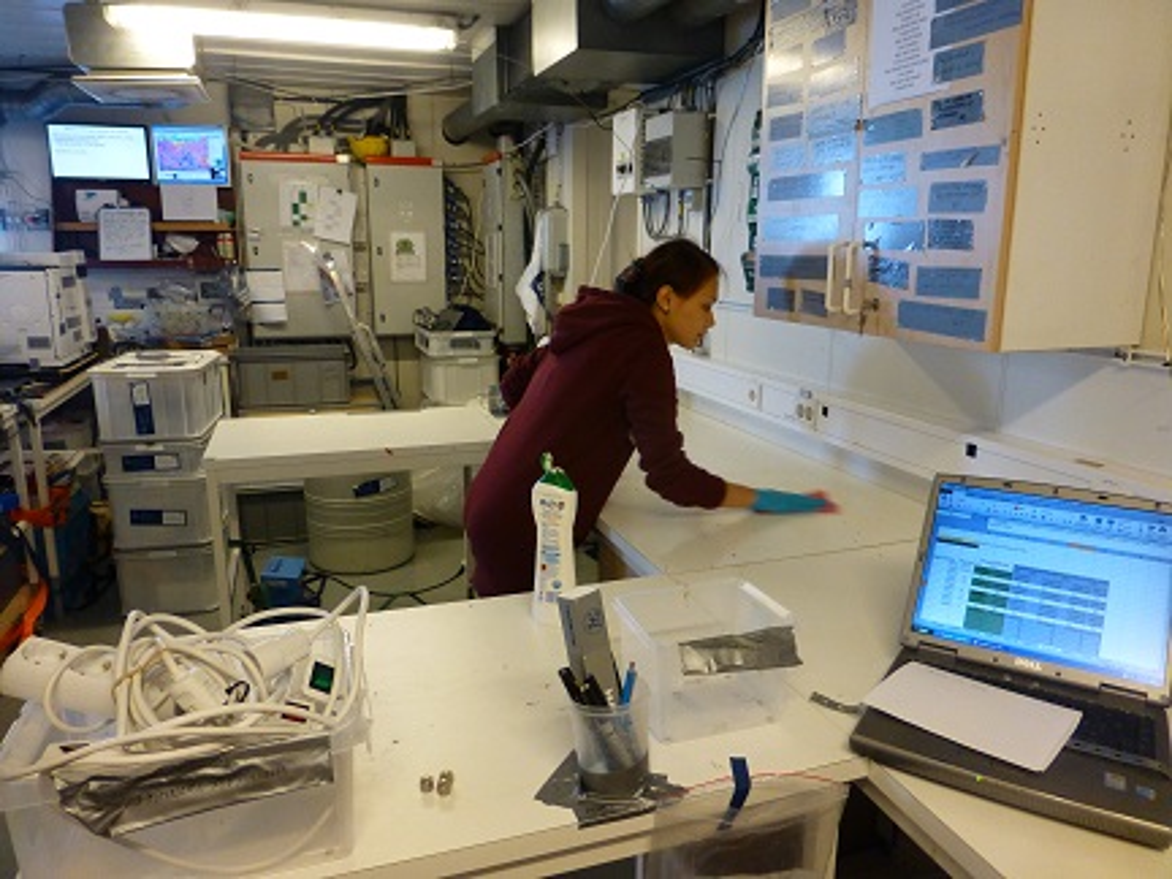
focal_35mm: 24
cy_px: 440
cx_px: 586
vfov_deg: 56.8
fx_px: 813
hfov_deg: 71.6
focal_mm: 4.3
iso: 400
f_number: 3.3
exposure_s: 1/50
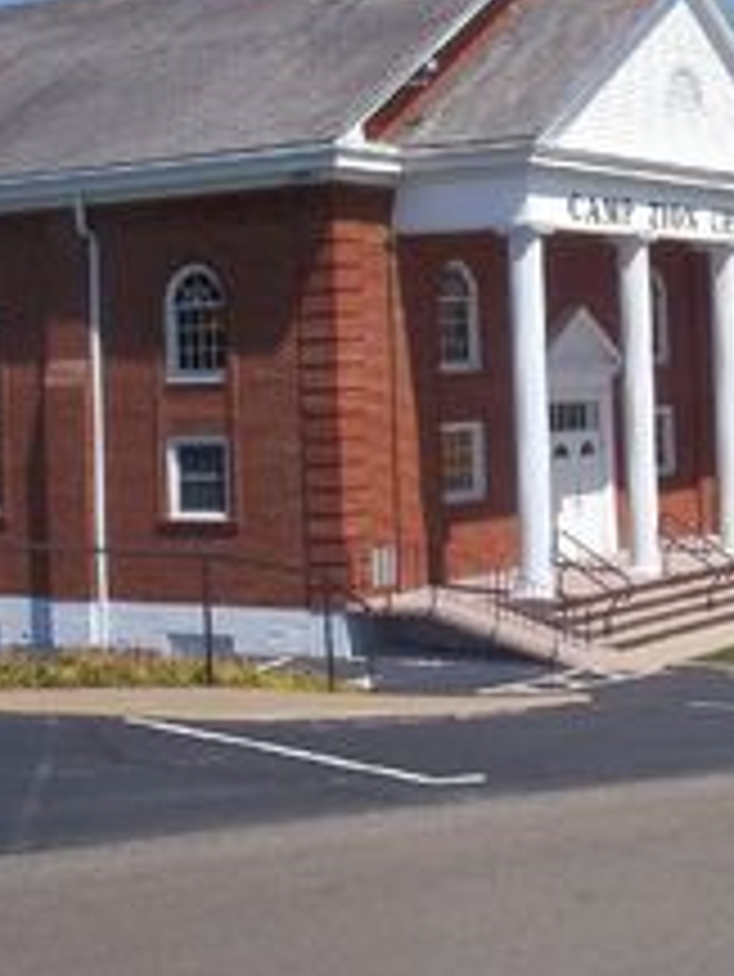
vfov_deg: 26.7
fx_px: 2034
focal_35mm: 72
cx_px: 662
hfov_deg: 20.1
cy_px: 261
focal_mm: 6
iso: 100
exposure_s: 1/424
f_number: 8
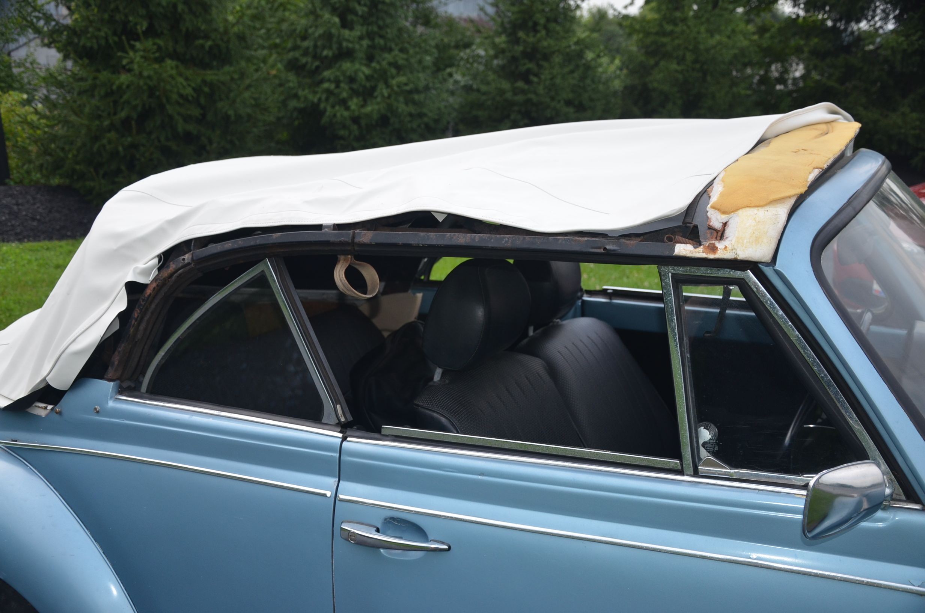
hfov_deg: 49.6
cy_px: 306
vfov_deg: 34.1
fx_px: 1000
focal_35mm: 39
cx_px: 462
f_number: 4
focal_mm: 26
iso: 400
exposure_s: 1/80
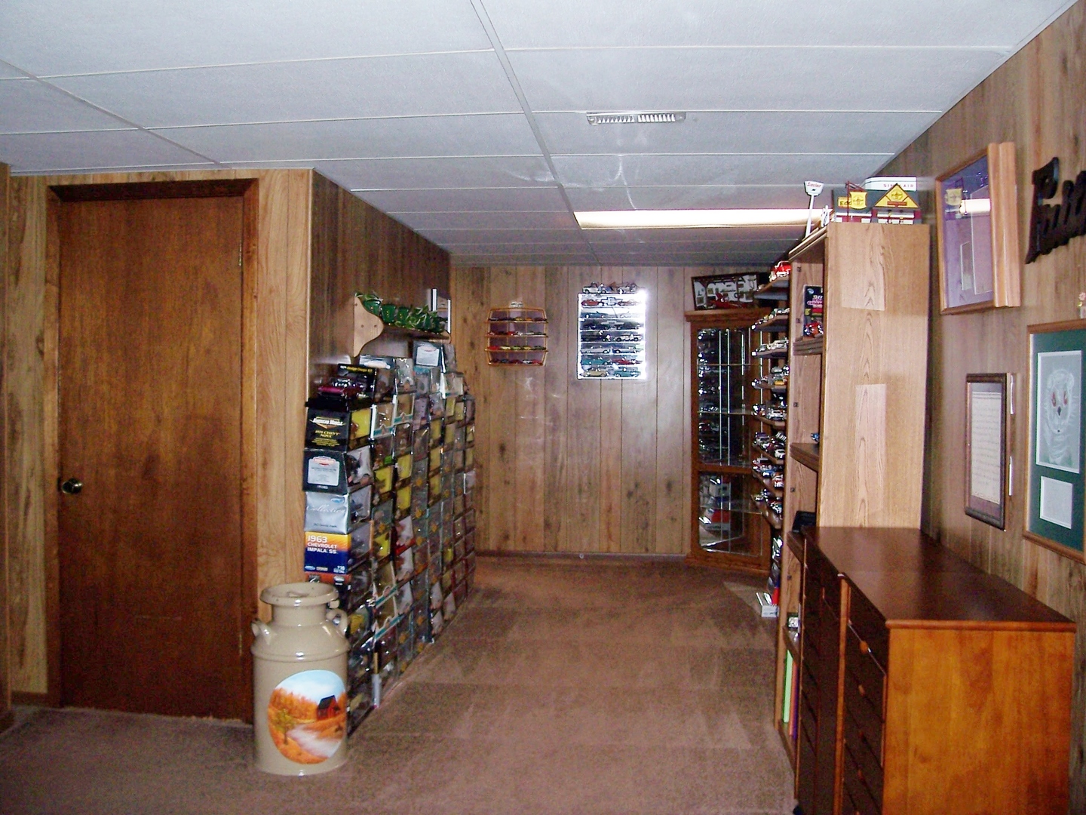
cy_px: 408
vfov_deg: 41.8
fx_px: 1067
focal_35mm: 34
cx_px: 543
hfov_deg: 54.0
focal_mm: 5.6
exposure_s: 1/60
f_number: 2.7
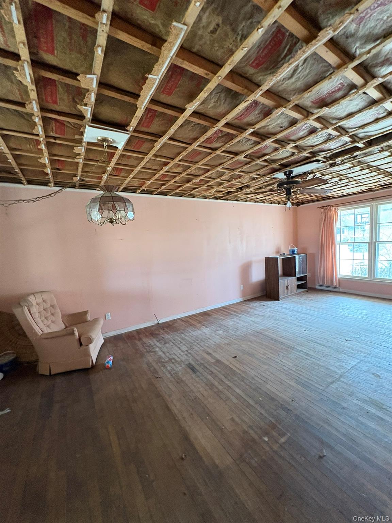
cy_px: 262
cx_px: 196
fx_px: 211
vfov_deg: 102.1
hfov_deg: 85.7
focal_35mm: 14
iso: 320
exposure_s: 1/60
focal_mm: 2.22
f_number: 2.2
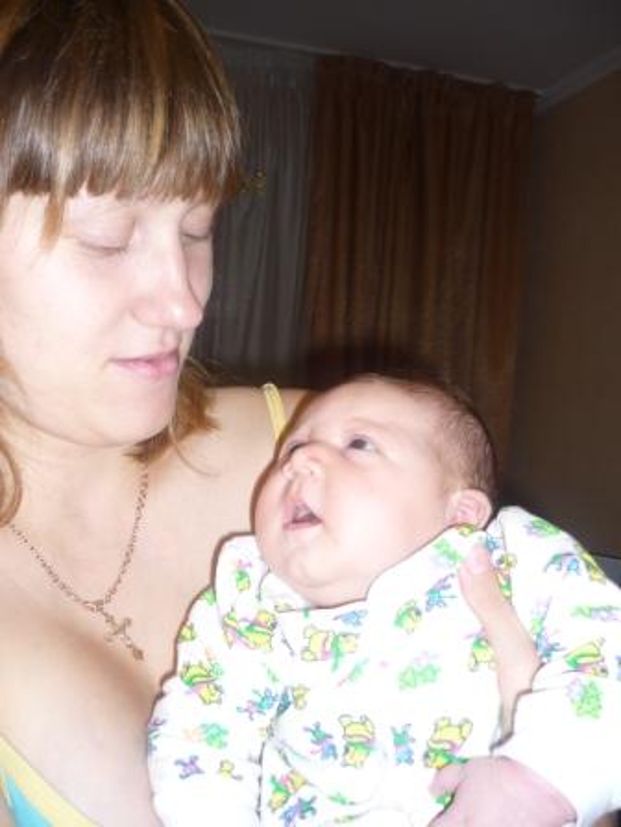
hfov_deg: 42.9
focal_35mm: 33
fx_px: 789
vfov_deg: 55.4
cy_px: 414
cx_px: 310
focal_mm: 5.5
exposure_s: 1/30
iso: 100
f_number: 2.8
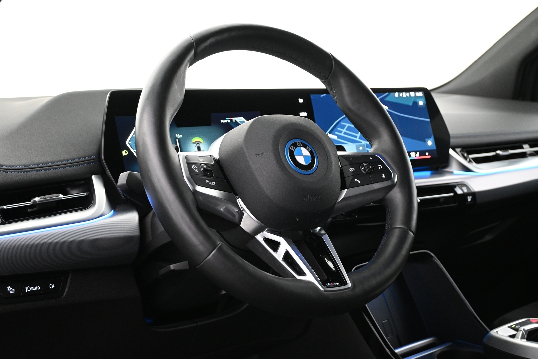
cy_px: 180
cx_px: 269
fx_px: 672
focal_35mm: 45
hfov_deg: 43.6
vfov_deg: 29.9
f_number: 4.8
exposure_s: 1/10
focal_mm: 30
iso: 1600
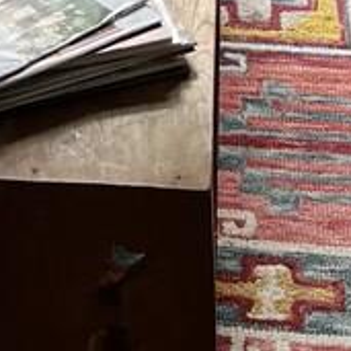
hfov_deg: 9.7
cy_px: -871
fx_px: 2053
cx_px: -8
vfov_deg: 7.8
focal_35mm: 179
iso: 40
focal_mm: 5.1
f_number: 1.6
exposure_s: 1/122
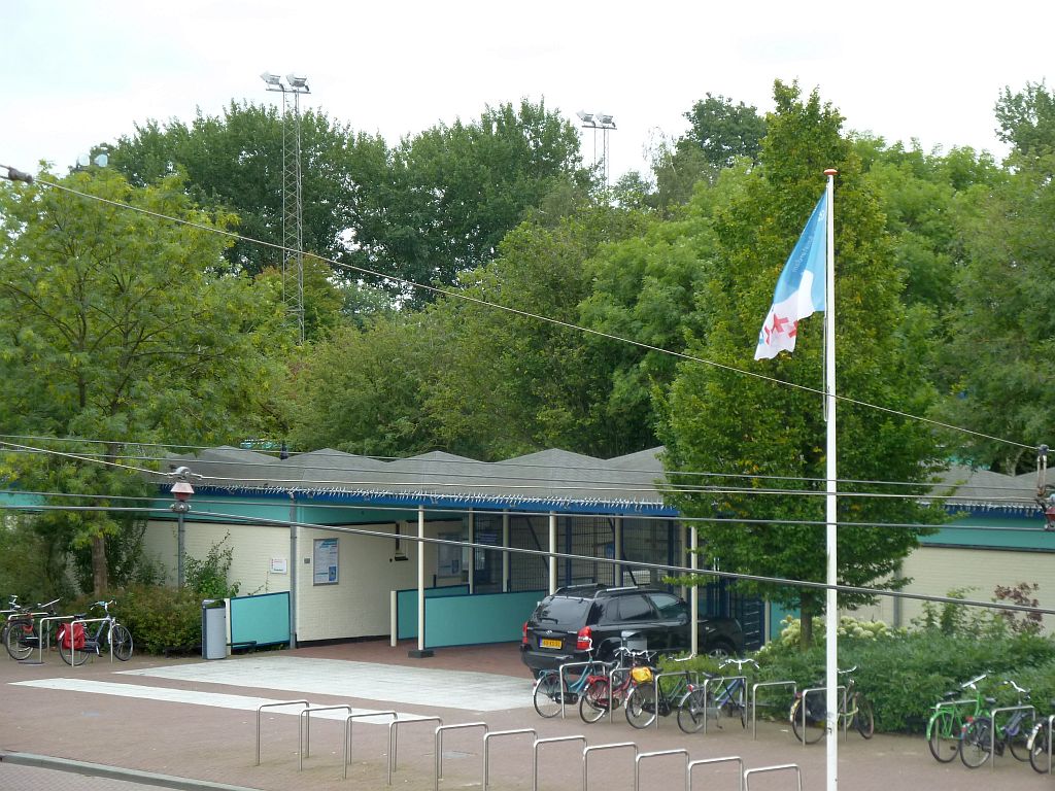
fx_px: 3383
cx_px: 528
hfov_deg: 17.7
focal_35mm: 111
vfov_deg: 13.3
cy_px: 396
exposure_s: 1/200
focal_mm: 18.2
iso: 160
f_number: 4.4
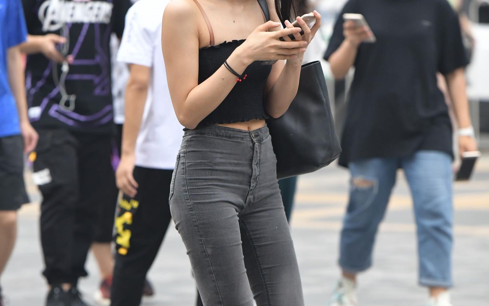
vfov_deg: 3.9
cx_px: 242
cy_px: 205
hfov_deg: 6.2
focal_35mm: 340
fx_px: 4532
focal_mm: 200
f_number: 4
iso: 1250
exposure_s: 1/1000
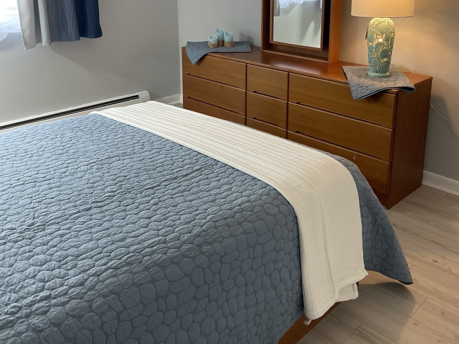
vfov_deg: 40.0
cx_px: 229
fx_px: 451
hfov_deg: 54.0
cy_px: 67
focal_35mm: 34
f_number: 1.6
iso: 125
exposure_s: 1/60
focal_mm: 5.1
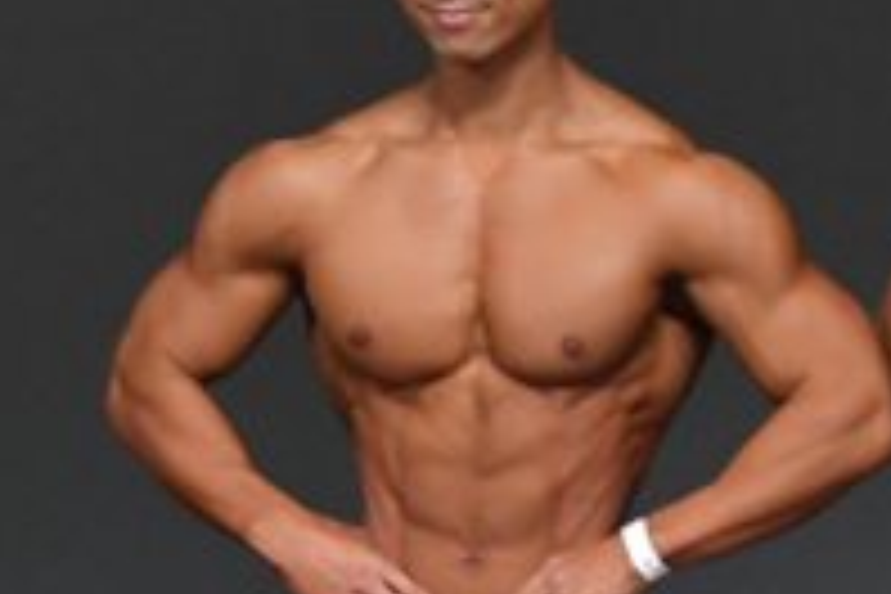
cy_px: 567
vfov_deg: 0.9
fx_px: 36305
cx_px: 1082
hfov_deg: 1.4
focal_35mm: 1467
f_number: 5.6
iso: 4000
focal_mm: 250
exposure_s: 1/400
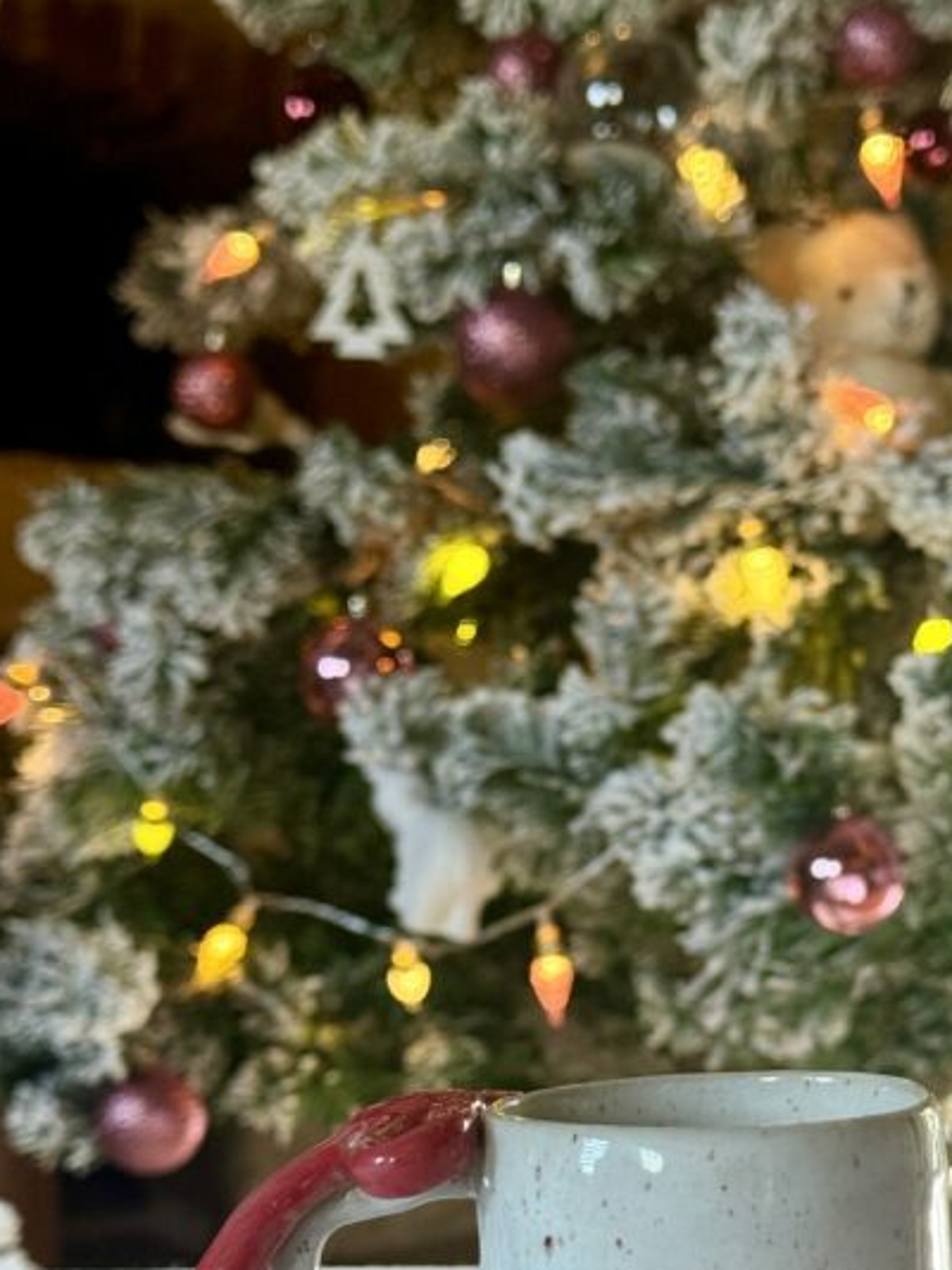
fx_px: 2639
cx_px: 704
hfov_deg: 20.3
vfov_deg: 26.7
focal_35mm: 72
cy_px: 944
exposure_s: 1/50
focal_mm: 6.76
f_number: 1.78
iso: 200
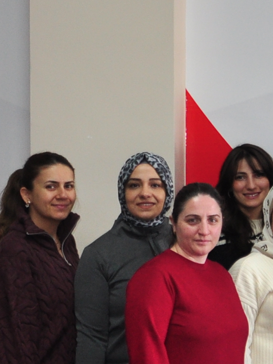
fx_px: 1452
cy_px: 155
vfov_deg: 14.3
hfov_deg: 9.6
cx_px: 644
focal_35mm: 138
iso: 400
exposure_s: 1/100
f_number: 3.5
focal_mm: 22
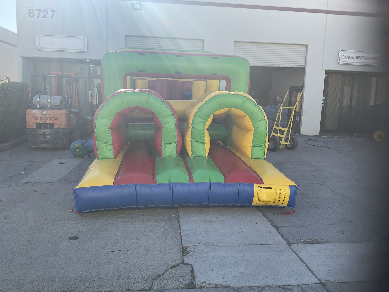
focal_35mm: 29
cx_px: 194
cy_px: 146
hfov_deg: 61.7
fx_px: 326
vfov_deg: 48.2
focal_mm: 3
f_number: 1.8
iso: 16
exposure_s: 1/1121
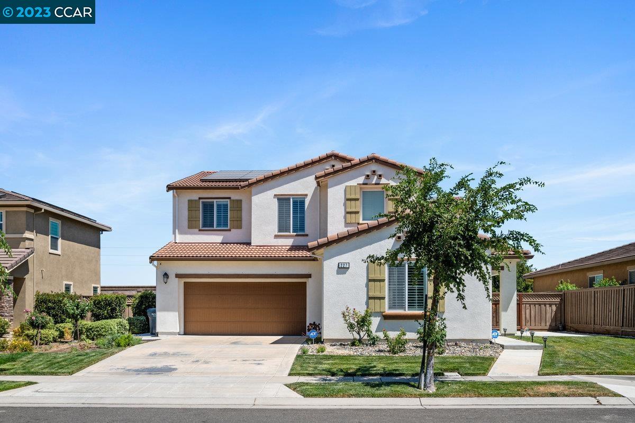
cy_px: 212
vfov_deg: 43.5
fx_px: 529
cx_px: 318
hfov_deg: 62.0
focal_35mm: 30
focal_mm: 30
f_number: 9
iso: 400
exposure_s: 1/1600
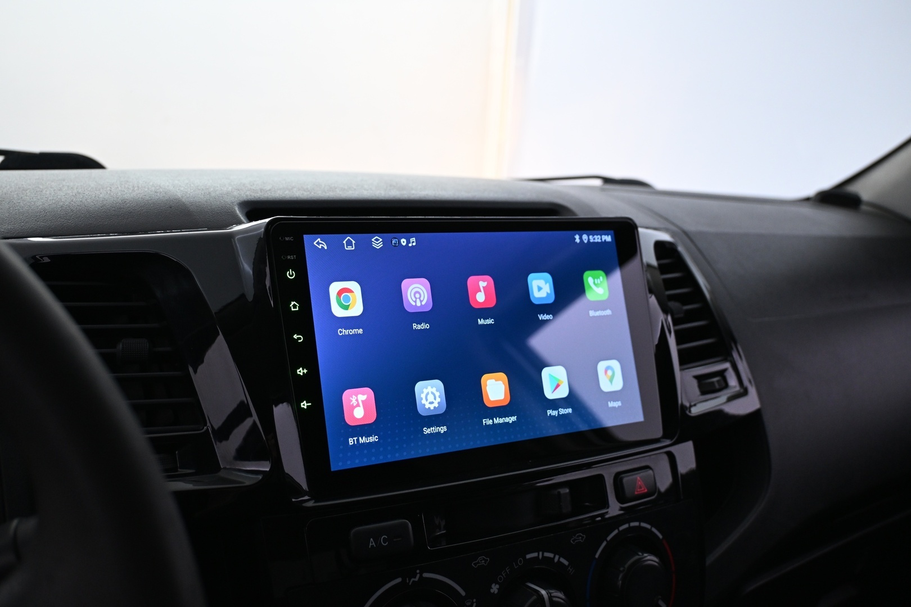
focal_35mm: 34
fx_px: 873
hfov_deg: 55.1
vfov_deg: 38.4
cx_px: 456
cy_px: 304
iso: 1100
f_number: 4.2
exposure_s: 1/40
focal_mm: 23
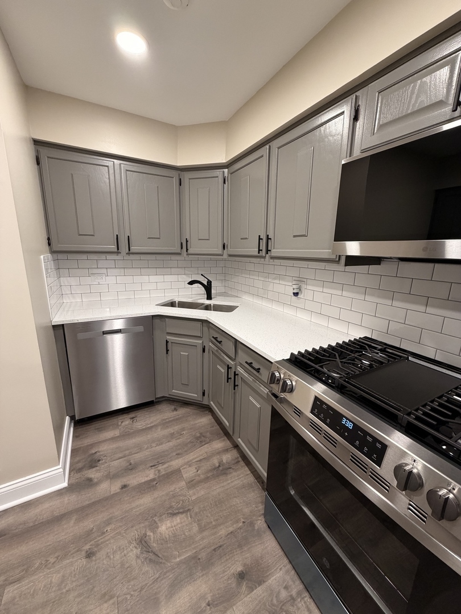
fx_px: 249
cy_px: 307
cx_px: 230
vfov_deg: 102.1
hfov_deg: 85.7
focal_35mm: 14
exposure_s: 1/60
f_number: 2.2
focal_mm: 2.22
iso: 250
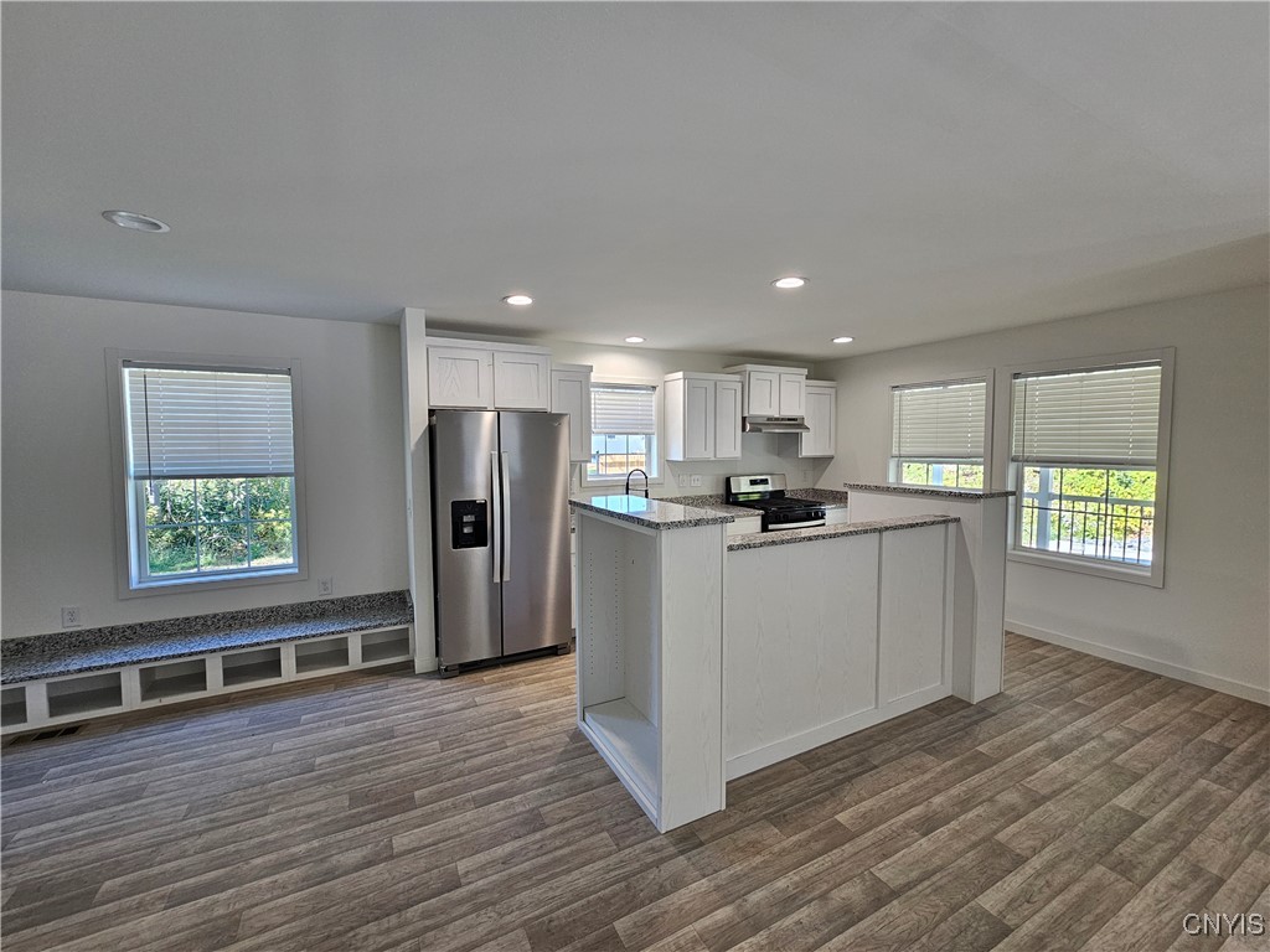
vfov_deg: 89.9
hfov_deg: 106.2
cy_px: 476
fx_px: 477
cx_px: 635
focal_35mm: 13
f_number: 2.2
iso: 80
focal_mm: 2.2
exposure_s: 1/60
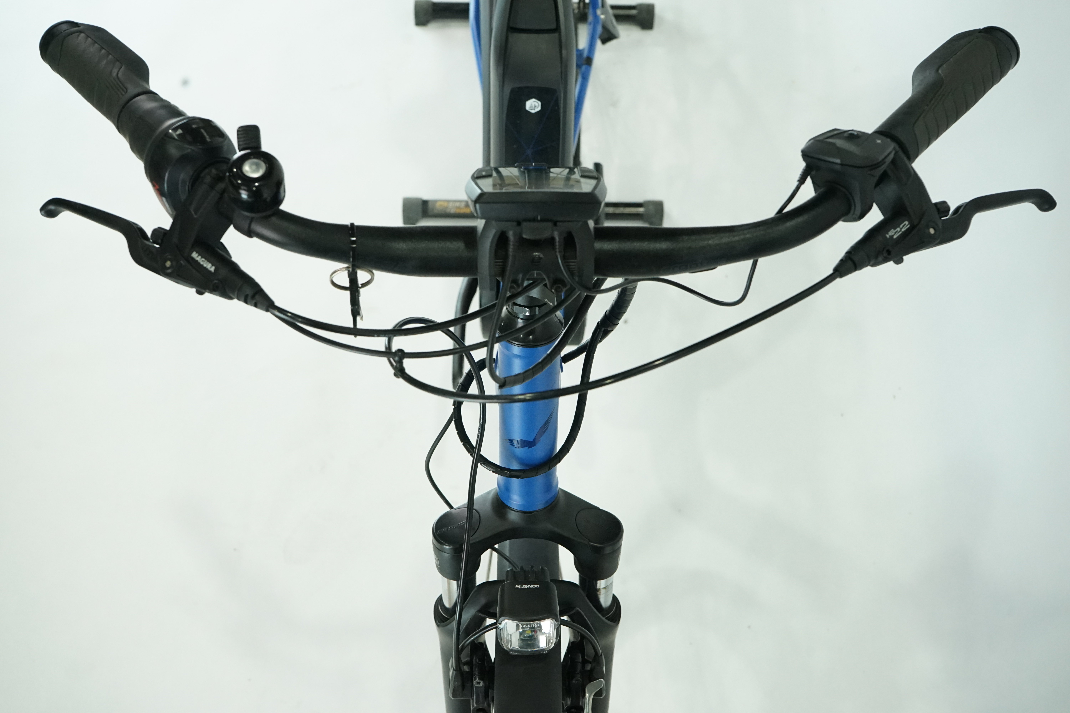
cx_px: 535
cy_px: 356
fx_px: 1308
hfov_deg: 44.5
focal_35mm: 44
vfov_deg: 30.5
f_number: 8
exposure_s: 1/200
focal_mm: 44
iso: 3200
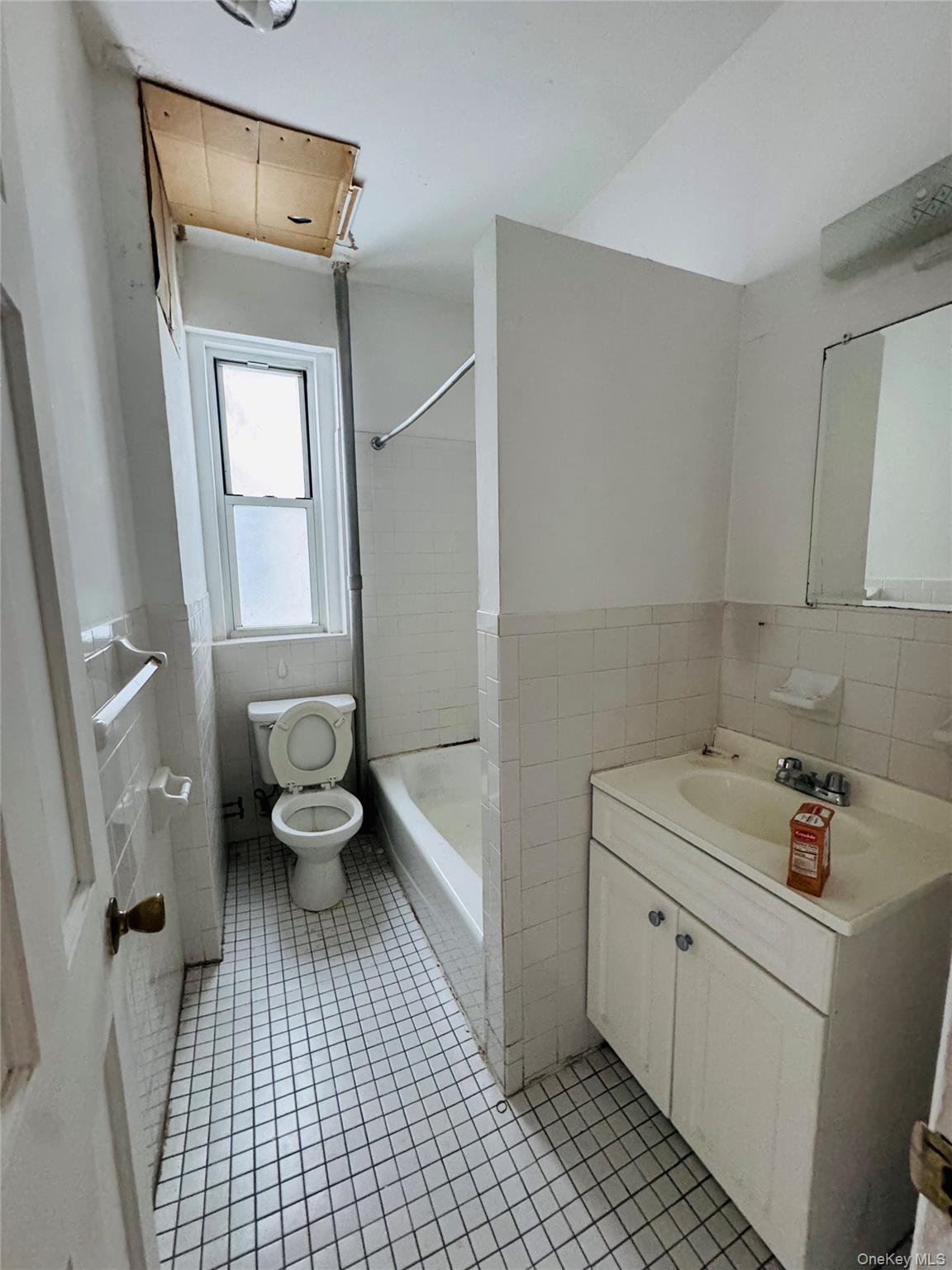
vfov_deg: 102.1
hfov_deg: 85.7
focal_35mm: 14
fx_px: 513
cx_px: 476
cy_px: 635
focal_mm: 2.22
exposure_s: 1/60
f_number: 2.2
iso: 800
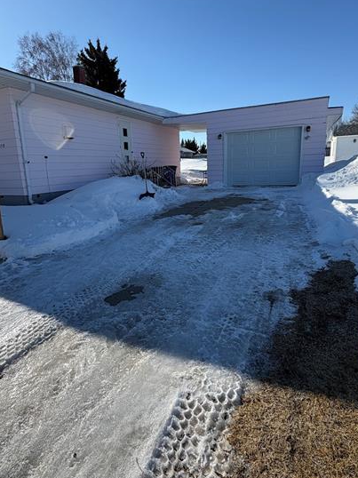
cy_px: 221
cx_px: 170
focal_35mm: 20
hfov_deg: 65.9
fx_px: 276
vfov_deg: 81.6
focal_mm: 2.22
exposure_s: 1/2083
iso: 50
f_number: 2.2
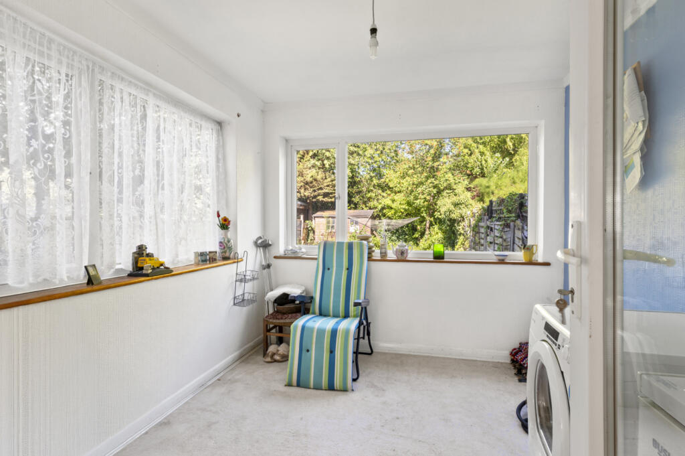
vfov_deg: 68.8
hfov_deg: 91.7
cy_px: 228
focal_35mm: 18
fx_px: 333
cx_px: 342
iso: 200
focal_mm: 17.5
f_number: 16
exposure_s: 1.6
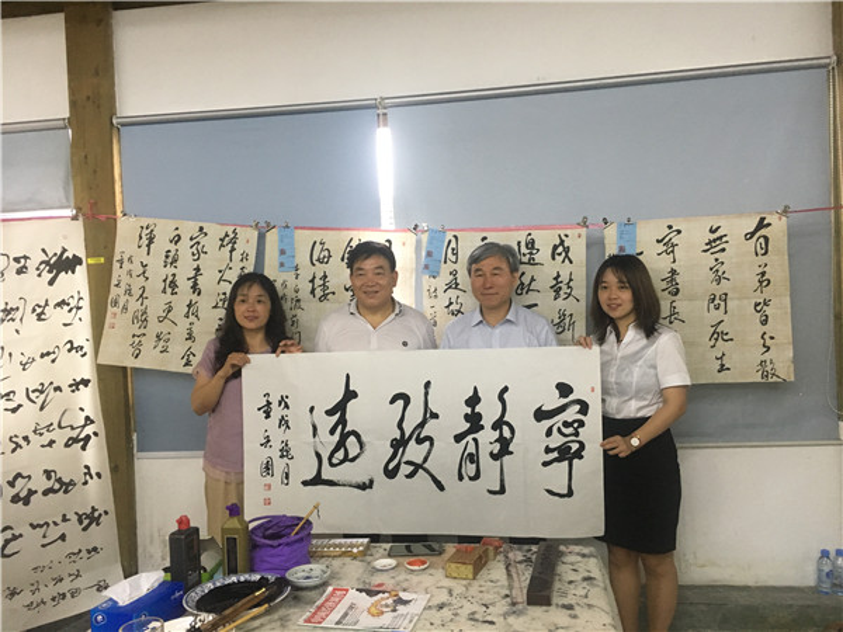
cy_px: 316
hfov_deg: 61.7
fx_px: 706
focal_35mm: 29
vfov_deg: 48.2
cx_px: 422
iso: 200
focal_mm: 4.15
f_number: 2.2
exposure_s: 1/33
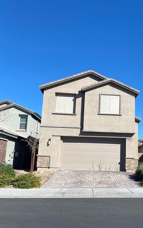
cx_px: 106
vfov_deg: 55.3
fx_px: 218
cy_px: 118
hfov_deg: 35.5
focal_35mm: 35
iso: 32
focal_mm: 4.25
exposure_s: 1/2513
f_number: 1.8
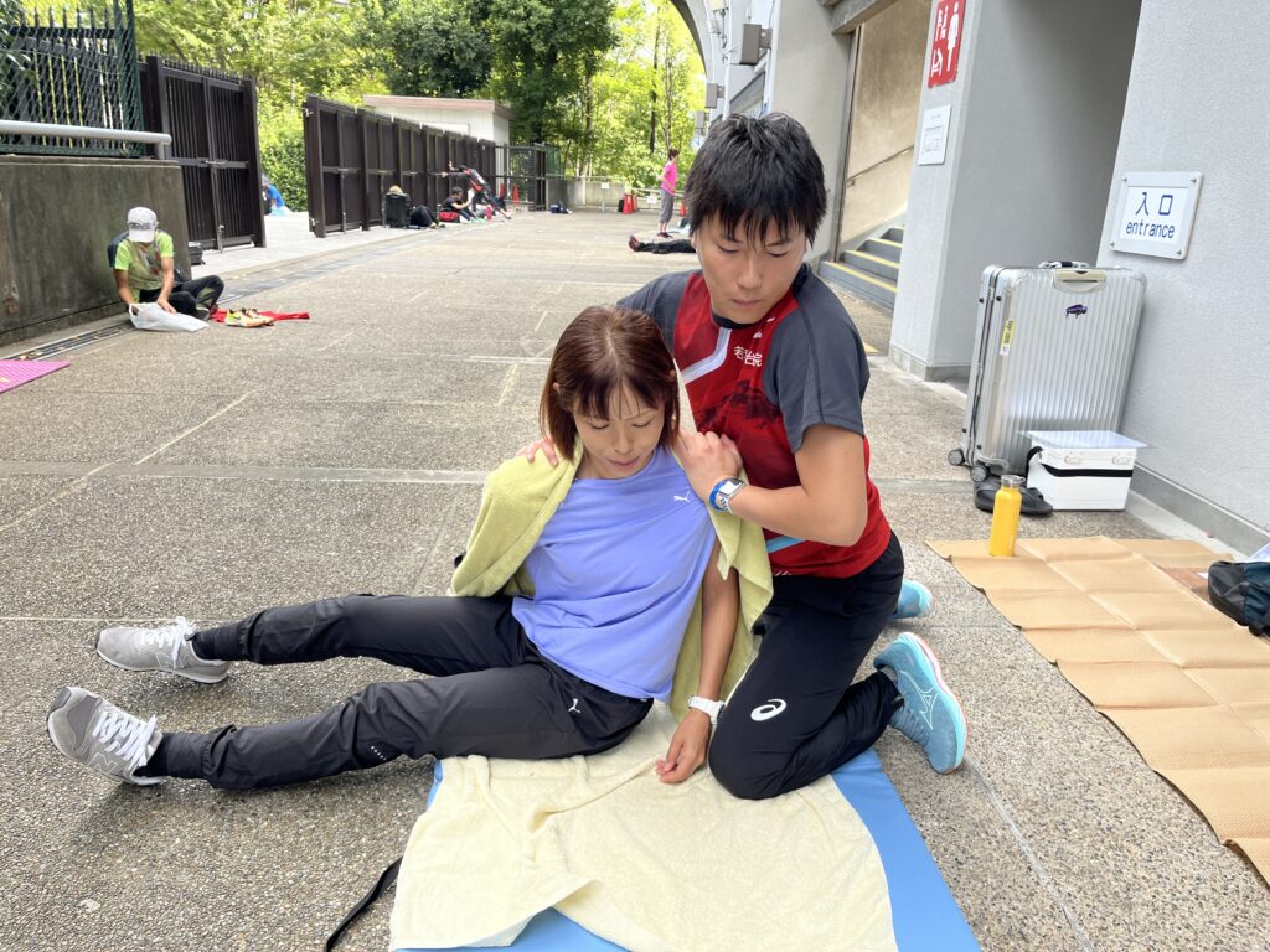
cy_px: 476
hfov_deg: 67.3
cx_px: 635
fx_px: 954
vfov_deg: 53.1
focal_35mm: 26
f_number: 1.6
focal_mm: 5.1
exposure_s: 1/271
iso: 40
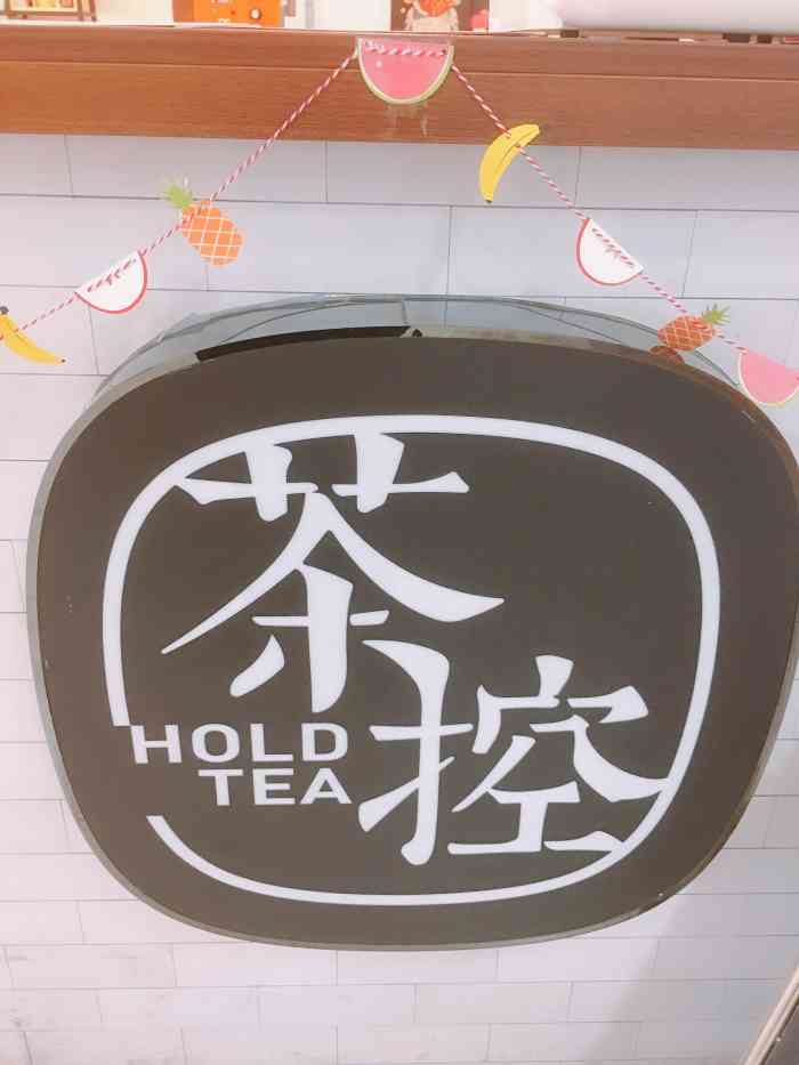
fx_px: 892
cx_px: 400
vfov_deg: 61.7
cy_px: 532
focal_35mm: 29
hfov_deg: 48.2
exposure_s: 1/10
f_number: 2.2
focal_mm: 4.15
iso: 80
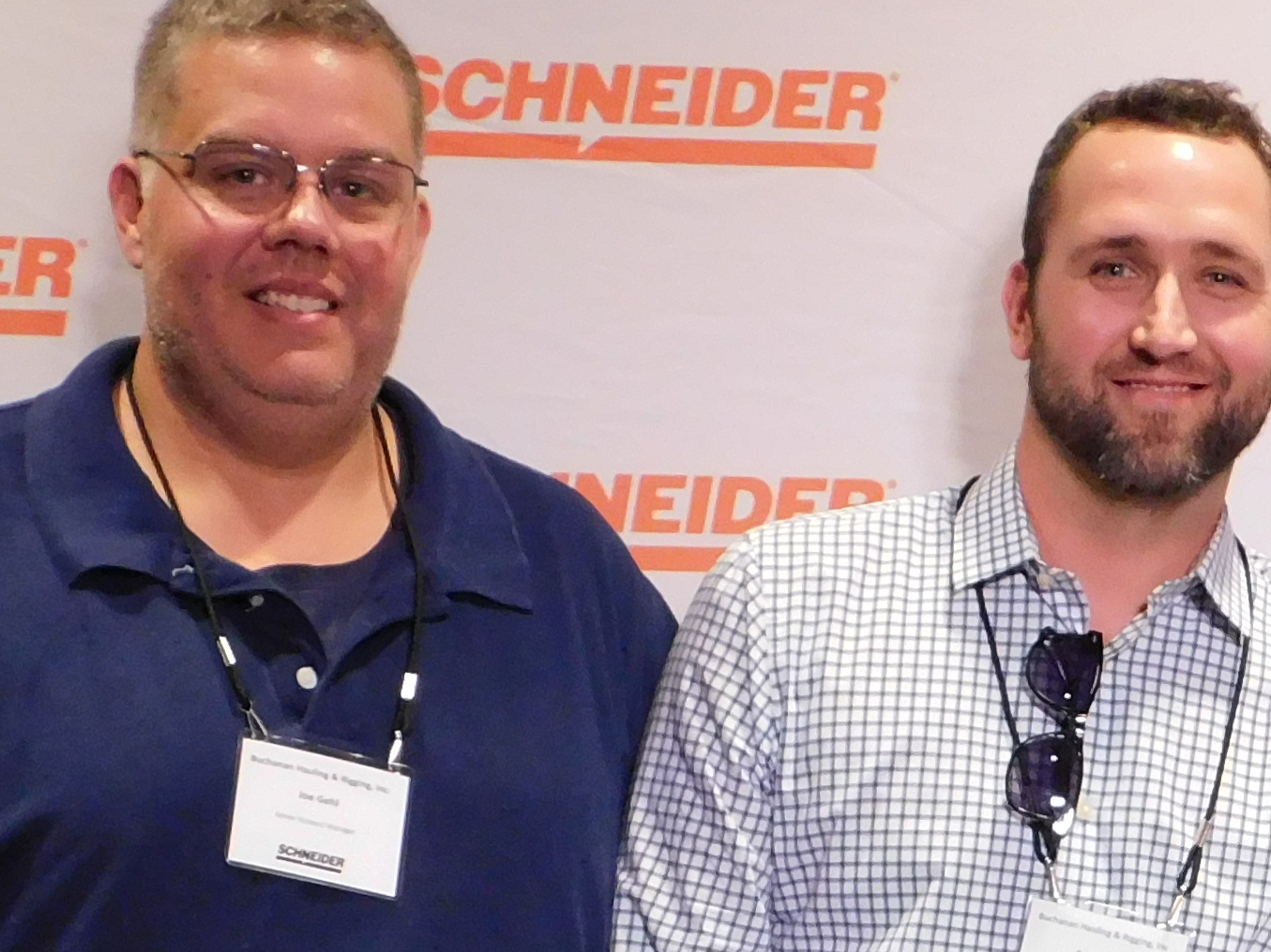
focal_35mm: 102
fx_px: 3745
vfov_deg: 13.9
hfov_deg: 18.8
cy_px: 1235
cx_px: 1253
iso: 400
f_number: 3.2
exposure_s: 1/30
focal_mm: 5.3
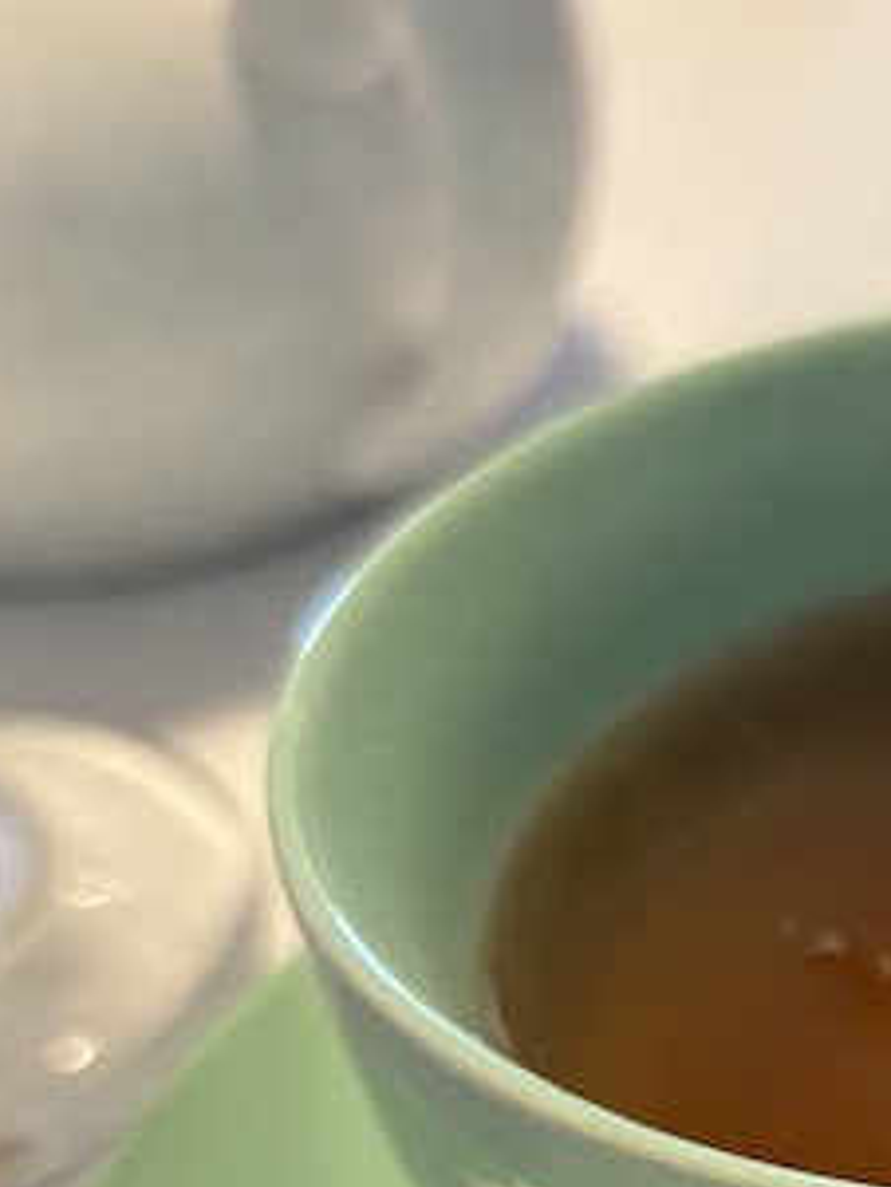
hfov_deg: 19.7
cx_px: 1135
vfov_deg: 26.4
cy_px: 1226
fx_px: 2366
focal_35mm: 69
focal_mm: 5.96
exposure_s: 1/60
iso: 160
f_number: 1.6
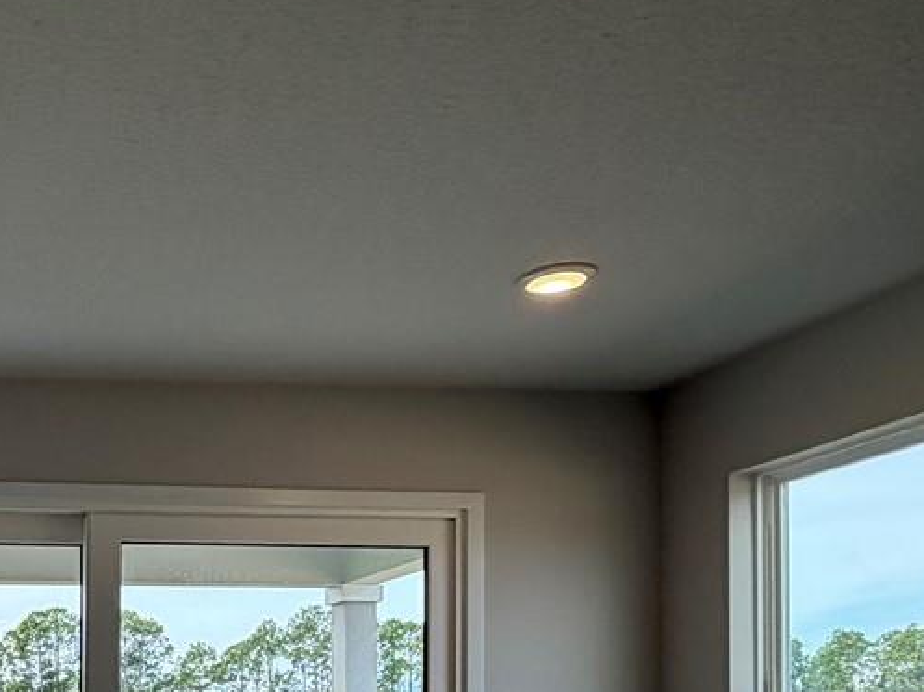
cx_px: -98
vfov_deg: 29.5
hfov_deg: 35.7
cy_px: 729
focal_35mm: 45
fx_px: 1201
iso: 40
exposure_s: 1/157
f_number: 2.2
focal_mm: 2.22
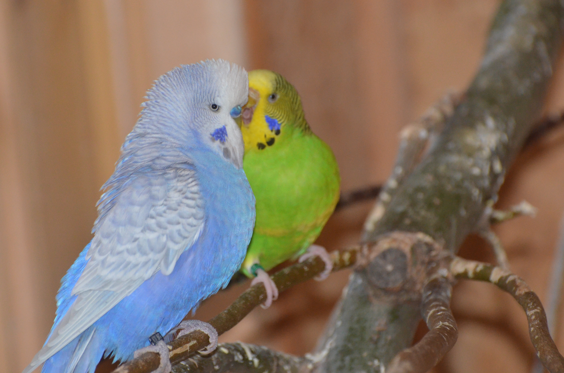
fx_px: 4221
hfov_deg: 7.6
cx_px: 282
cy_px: 186
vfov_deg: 5.1
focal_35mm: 270
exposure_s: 1/60
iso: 2500
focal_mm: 180
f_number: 6.3
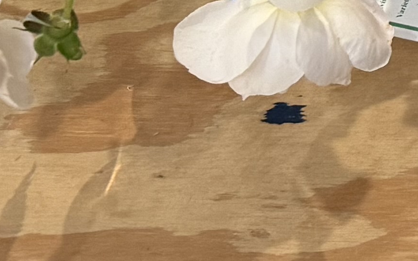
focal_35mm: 167
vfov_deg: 6.9
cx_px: 1106
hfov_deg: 10.3
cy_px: -593
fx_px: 1903
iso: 200
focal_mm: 6.76
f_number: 1.78
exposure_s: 1/60
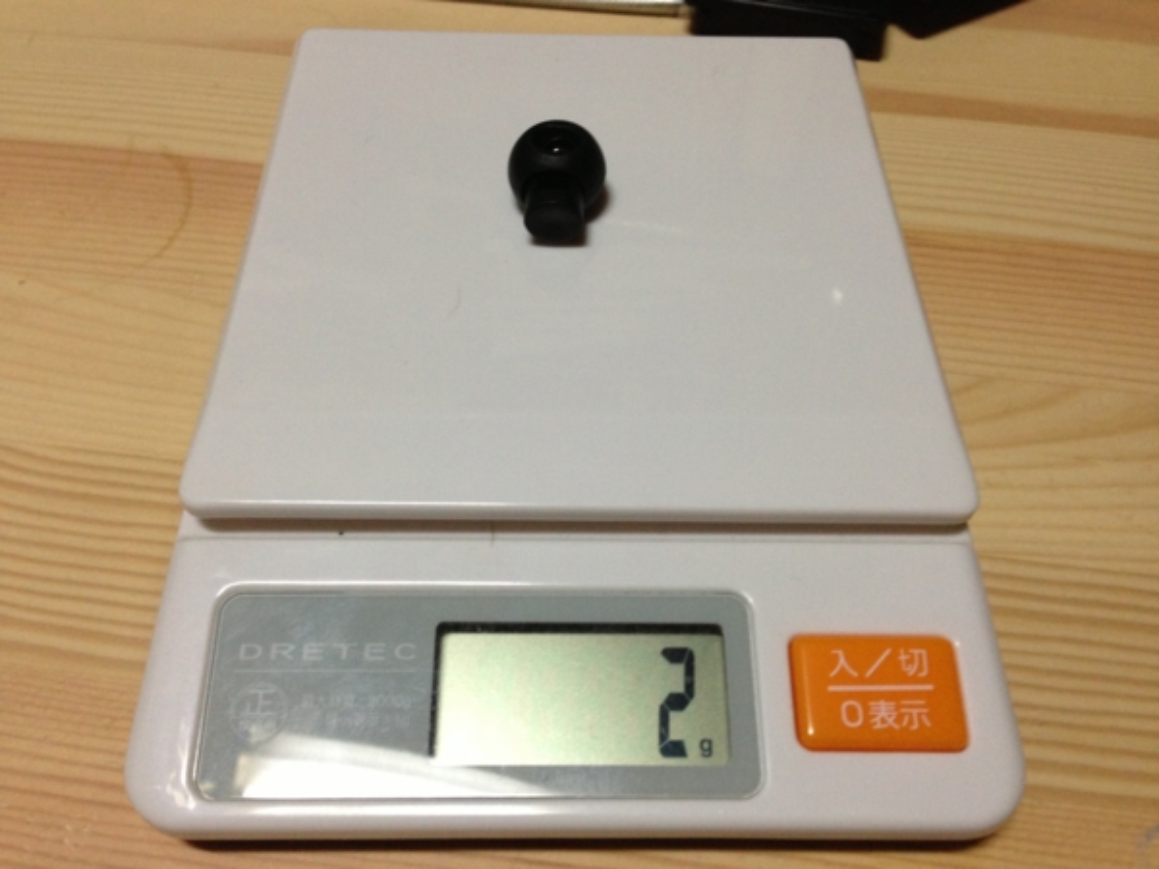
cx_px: 580
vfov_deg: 42.9
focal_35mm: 33
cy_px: 434
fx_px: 1105
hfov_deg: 55.4
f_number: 2.4
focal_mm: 4.13
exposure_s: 1/20
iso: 200
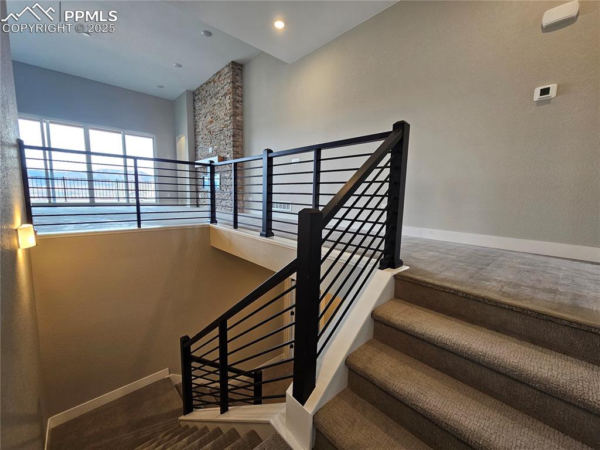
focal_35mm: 13
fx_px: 225
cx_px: 300
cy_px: 225
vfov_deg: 89.9
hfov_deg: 106.2
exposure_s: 1/60
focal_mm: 2.2
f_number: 2.2
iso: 125
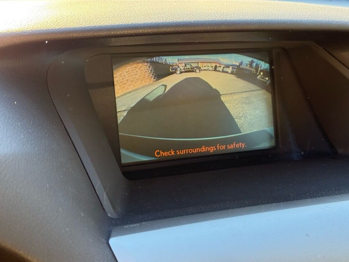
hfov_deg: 38.2
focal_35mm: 50
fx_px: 504
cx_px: 180
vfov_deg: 29.1
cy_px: 133
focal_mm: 6.76
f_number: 1.78
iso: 160
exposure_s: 1/243
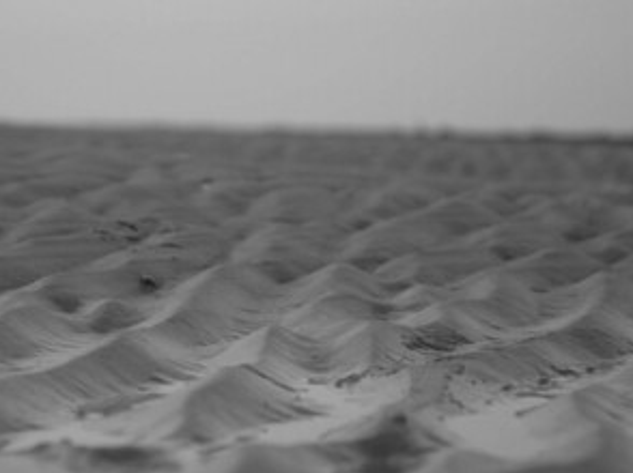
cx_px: 202
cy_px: 277
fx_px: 2887
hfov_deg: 12.5
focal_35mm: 158
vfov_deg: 9.4
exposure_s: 1/80
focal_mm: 70
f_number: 4.5
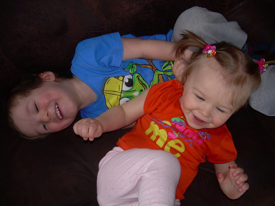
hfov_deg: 49.0
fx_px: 302
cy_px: 103
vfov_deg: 37.7
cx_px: 138
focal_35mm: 38
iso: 50
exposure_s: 1/60
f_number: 2.8
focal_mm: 6.3
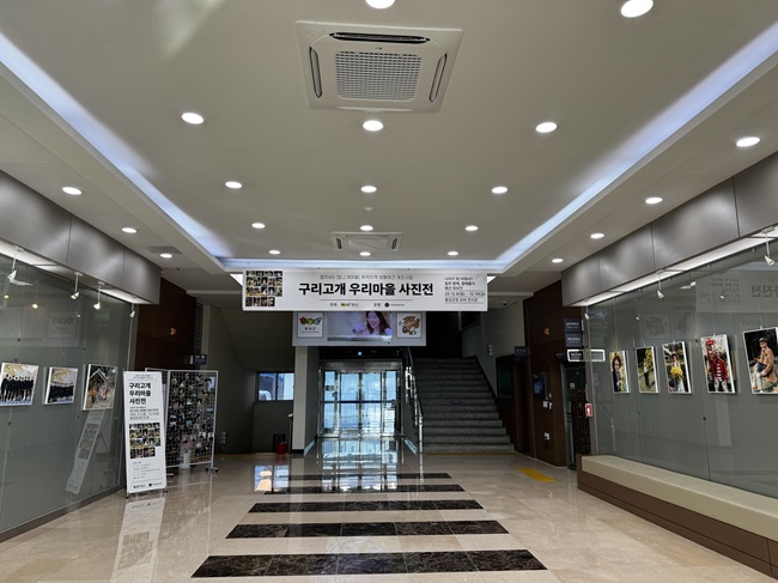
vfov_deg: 56.8
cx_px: 389
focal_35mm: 24
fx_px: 539
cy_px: 292
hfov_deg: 71.6
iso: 64
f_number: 1.78
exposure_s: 1/147
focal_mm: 6.76
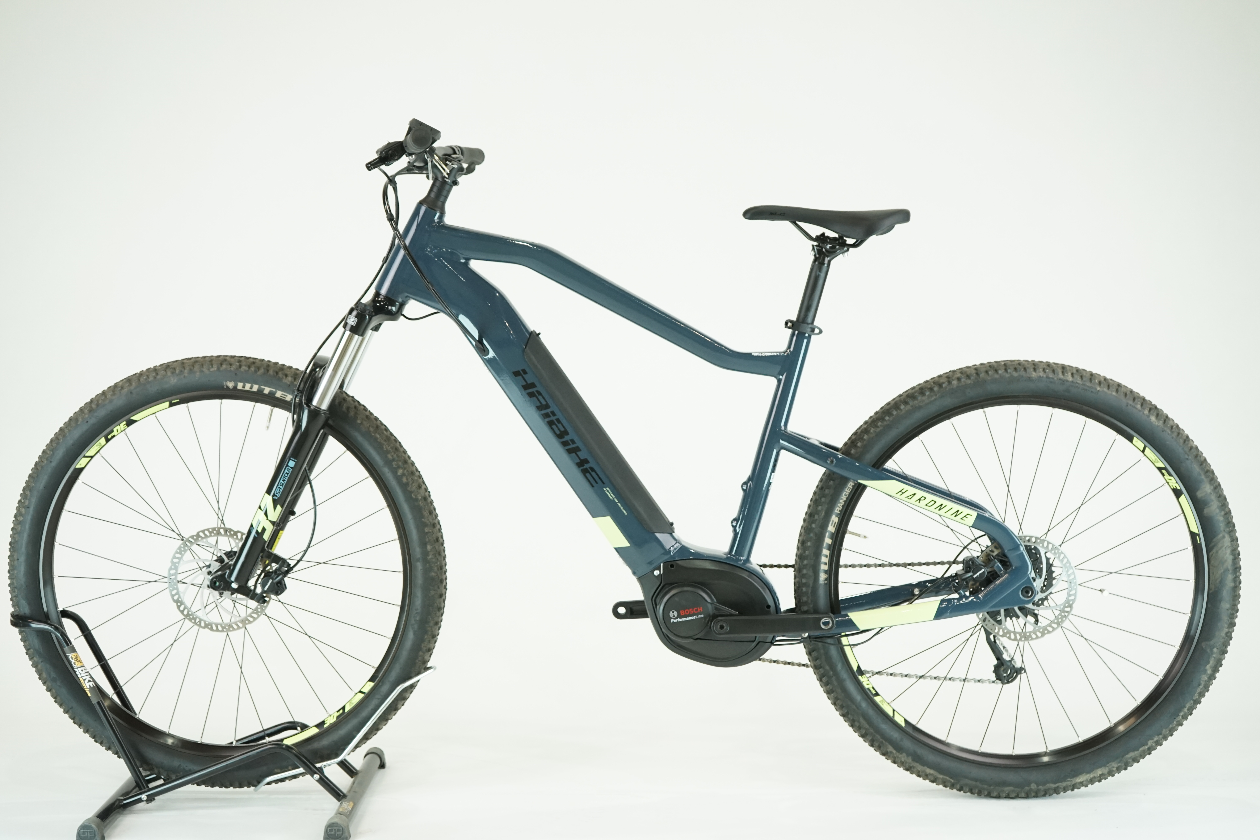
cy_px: 420
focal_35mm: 47
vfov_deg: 28.6
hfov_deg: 41.9
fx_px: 1645
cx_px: 630
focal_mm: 47
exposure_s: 1/200
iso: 1600
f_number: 5.6
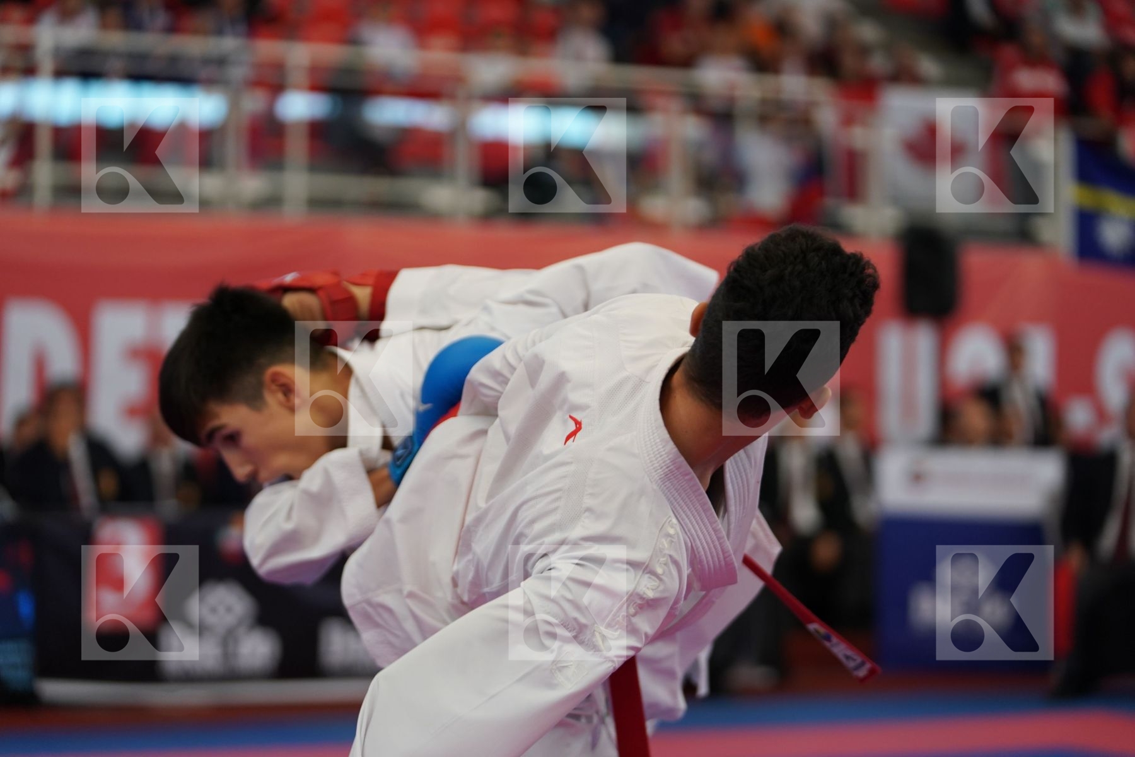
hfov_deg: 20.0
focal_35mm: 102
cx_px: 568
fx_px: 3216
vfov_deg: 13.4
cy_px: 378
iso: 1250
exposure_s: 1/1000
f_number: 2.8
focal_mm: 102
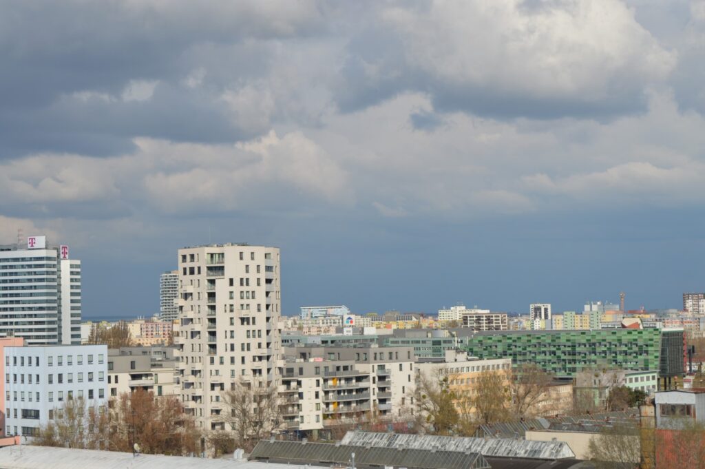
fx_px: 1614
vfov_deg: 16.5
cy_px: 234
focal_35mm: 82
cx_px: 352
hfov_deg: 24.6
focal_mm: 55
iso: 100
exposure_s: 1/400
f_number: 10
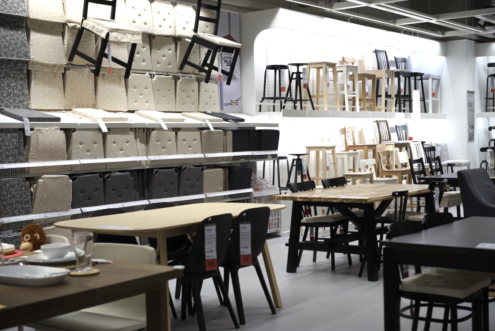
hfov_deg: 36.2
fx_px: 757
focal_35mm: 55
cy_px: 166
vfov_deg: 24.7
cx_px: 248
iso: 500
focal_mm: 55
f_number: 4
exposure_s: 1/160
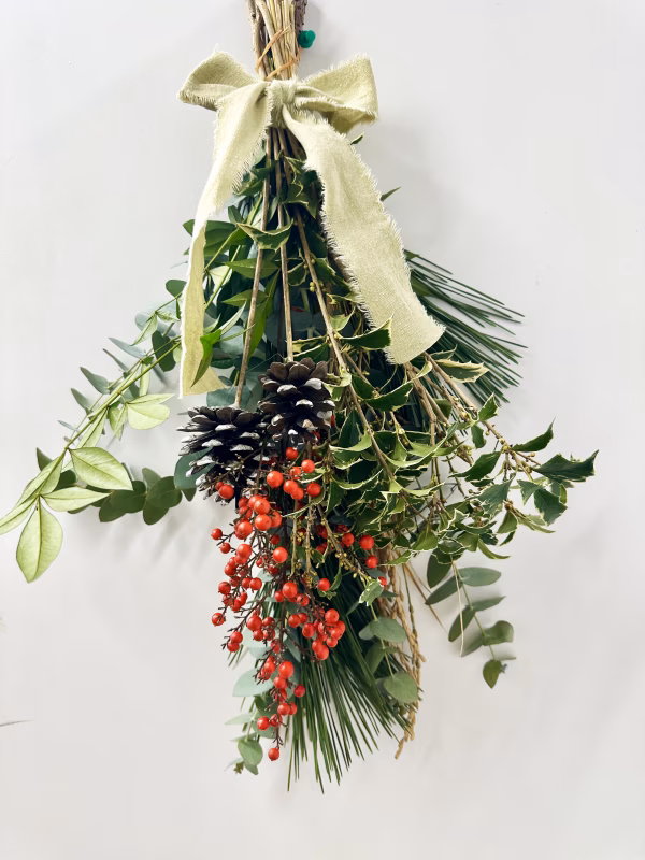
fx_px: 596
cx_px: 322
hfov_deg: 56.8
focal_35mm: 24
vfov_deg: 71.6
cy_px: 430
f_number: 1.78
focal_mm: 6.86
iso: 125
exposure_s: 1/120
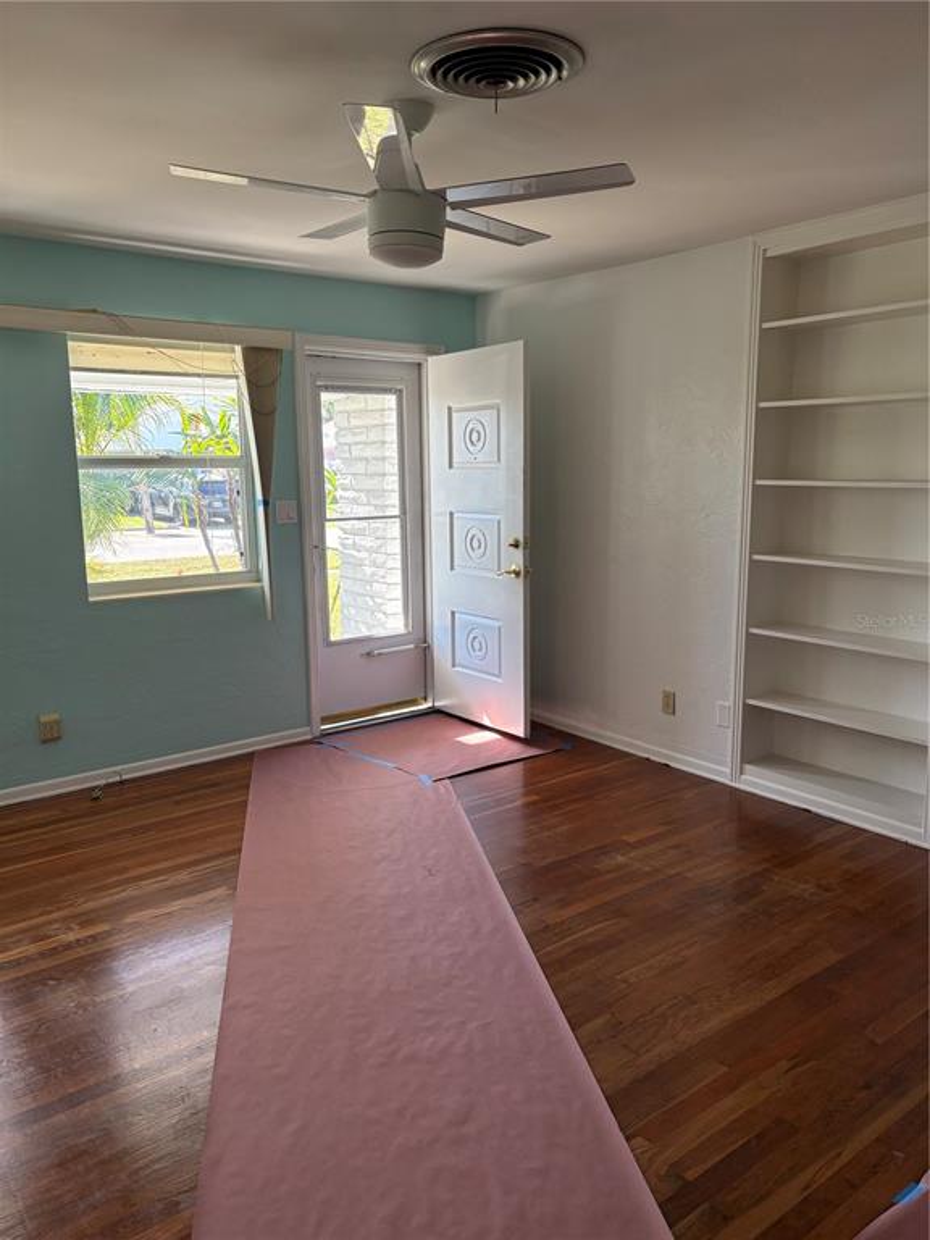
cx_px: 465
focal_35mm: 26
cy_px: 620
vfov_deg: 67.3
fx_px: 931
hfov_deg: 53.1
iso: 125
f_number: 1.6
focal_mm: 5.96
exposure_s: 1/221
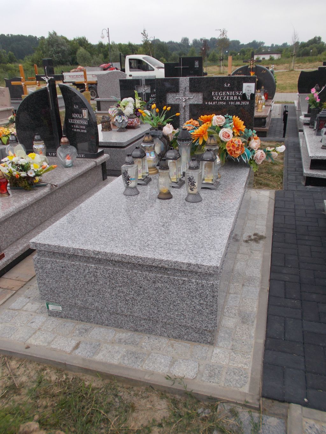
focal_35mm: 30
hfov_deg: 46.8
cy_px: 217
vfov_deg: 60.0
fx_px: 377
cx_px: 163
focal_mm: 5.3
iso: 80
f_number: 3.4
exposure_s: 1/500
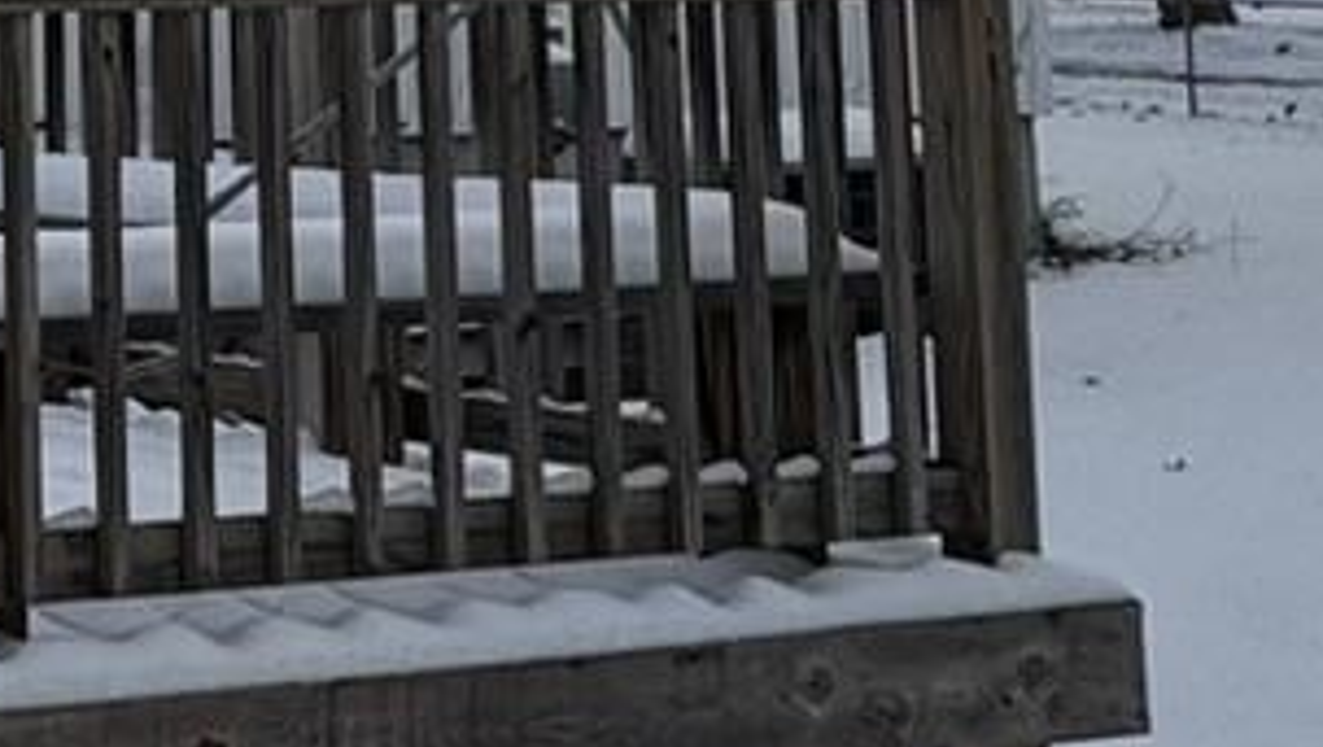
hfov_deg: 17.6
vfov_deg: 11.4
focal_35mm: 103
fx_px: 3616
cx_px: -904
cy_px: -262
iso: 50
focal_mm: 2.22
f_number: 2.2
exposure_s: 1/1976
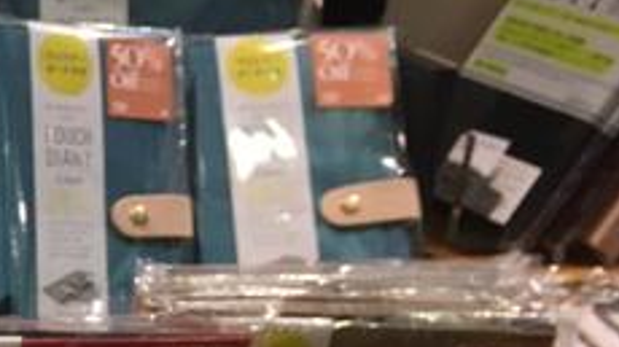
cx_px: -344
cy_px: 613
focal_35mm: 99
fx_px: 1624
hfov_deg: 18.7
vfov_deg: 11.4
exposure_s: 1/33
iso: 40
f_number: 2.2
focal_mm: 4.15
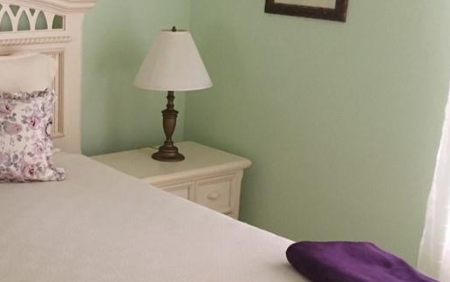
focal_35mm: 61
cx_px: 22
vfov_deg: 21.3
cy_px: 141
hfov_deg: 31.4
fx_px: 748
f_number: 2.2
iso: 200
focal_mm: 4.15
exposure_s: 1/15
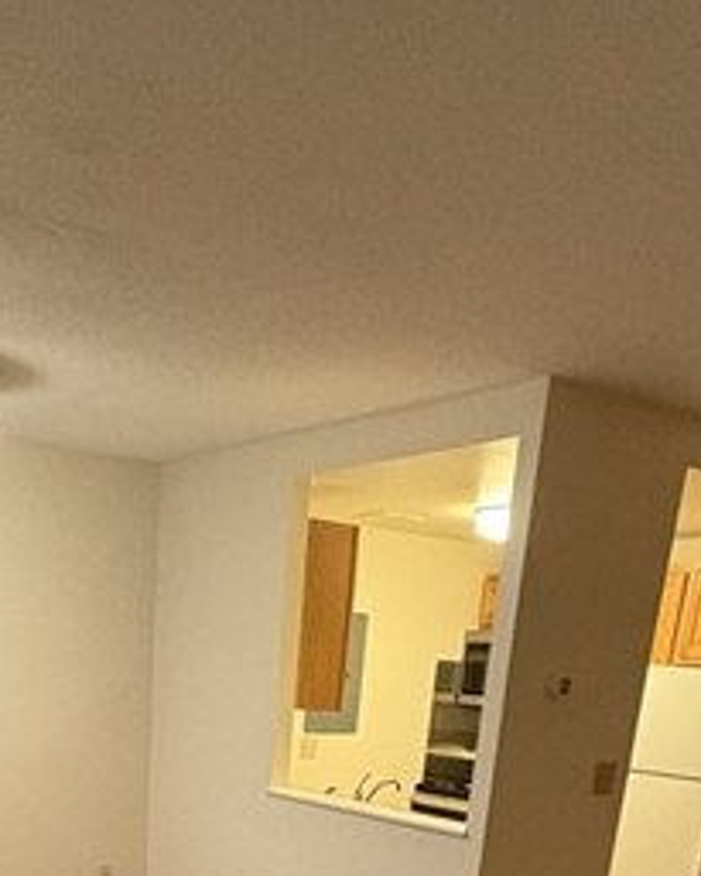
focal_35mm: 41
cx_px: 215
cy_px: 1088
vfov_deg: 34.4
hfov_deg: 36.0
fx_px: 1063
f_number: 2.2
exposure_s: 1/60
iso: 640
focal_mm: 2.22
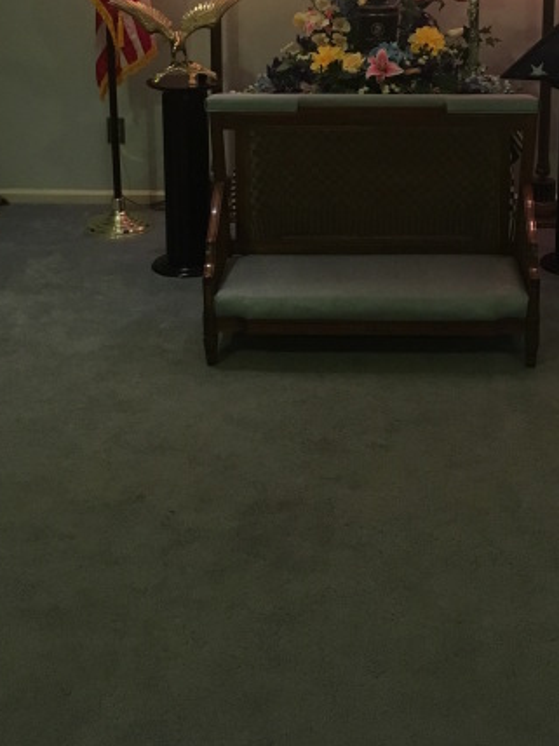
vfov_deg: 35.0
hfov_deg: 27.9
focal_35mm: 52
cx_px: 364
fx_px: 1120
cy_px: 94
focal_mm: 4.15
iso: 200
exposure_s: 1/30
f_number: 2.2
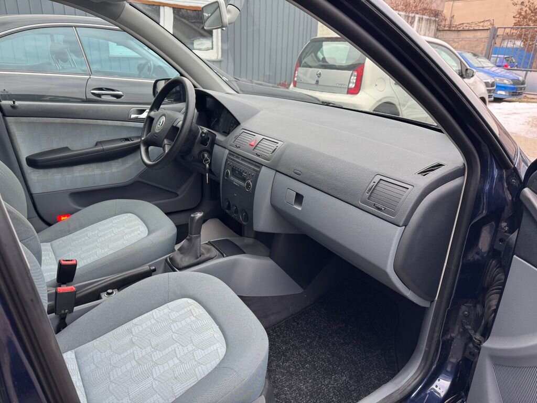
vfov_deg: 56.8
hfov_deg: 71.6
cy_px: 202
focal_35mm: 24
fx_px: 372
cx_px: 268
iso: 125
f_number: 1.78
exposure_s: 1/121
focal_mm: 6.76
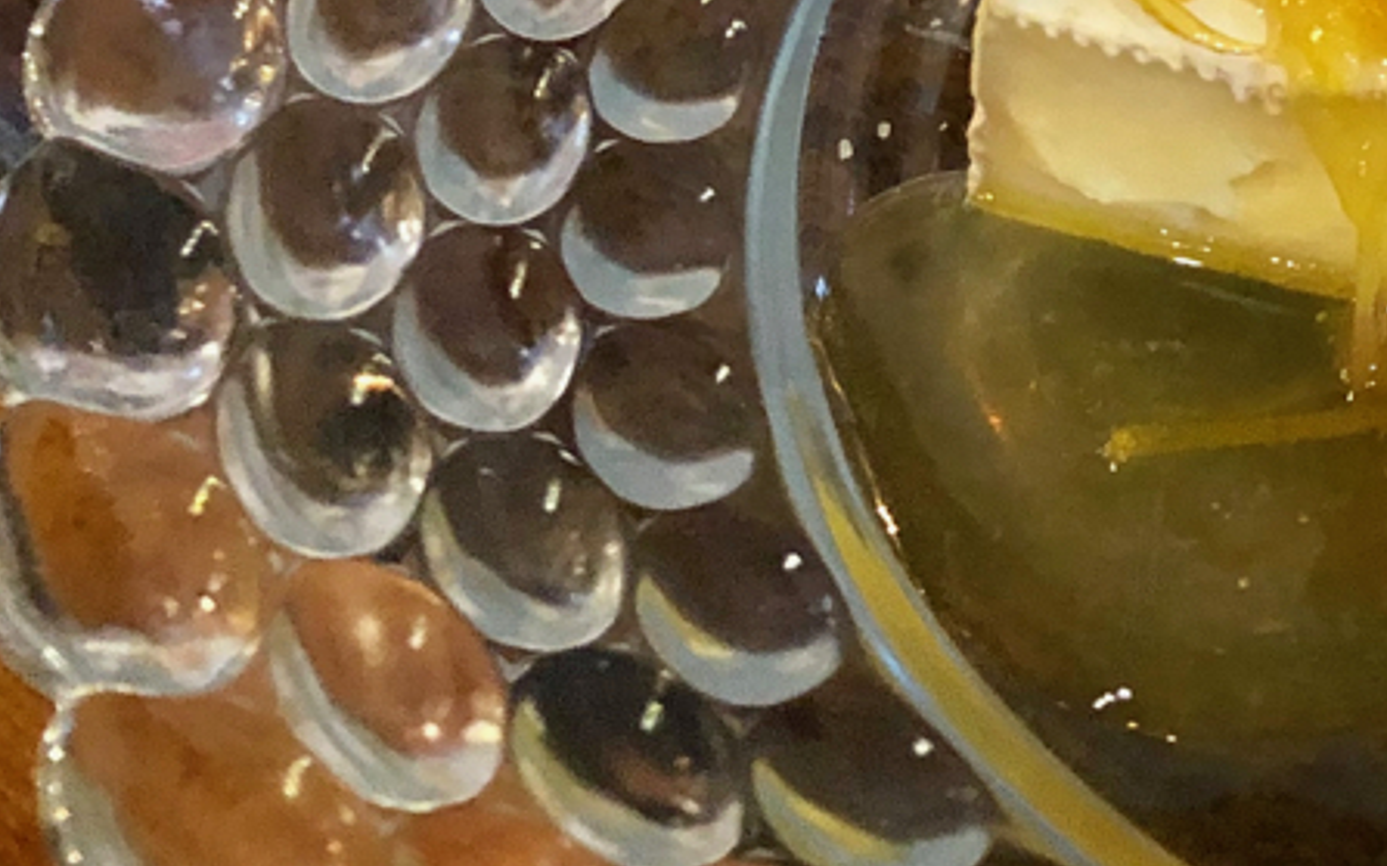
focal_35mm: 85
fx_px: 3212
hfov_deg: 21.8
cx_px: 1831
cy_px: -512
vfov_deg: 14.2
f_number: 1.8
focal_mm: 3.99
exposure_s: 1/4
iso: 125
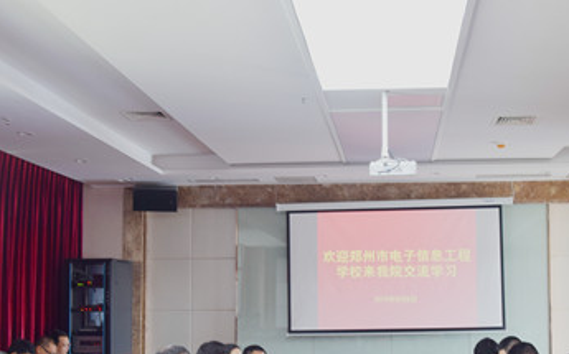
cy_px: 237
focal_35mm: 56
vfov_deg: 23.0
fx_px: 866
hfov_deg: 36.3
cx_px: 322
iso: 400
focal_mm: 21
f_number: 7.1
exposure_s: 1/15
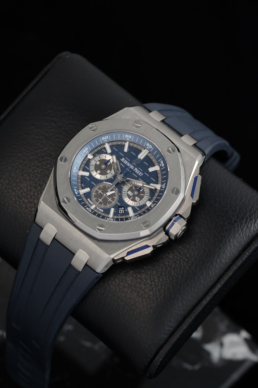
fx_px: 969
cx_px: 129
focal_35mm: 90
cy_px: 194
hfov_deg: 15.2
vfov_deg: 22.6
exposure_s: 1/125
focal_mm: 60
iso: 3200
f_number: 8
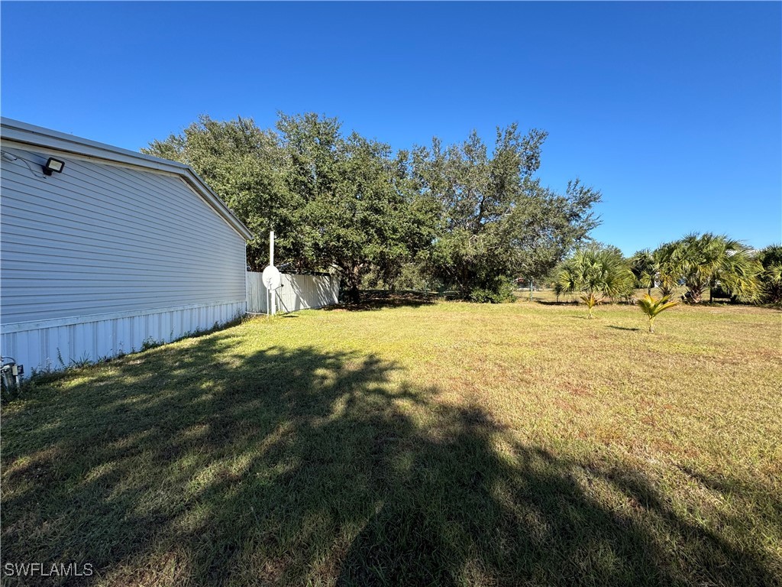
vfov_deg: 85.7
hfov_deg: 102.1
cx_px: 391
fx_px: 316
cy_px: 294
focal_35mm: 14
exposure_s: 1/1094
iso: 50
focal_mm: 2.22
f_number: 2.2
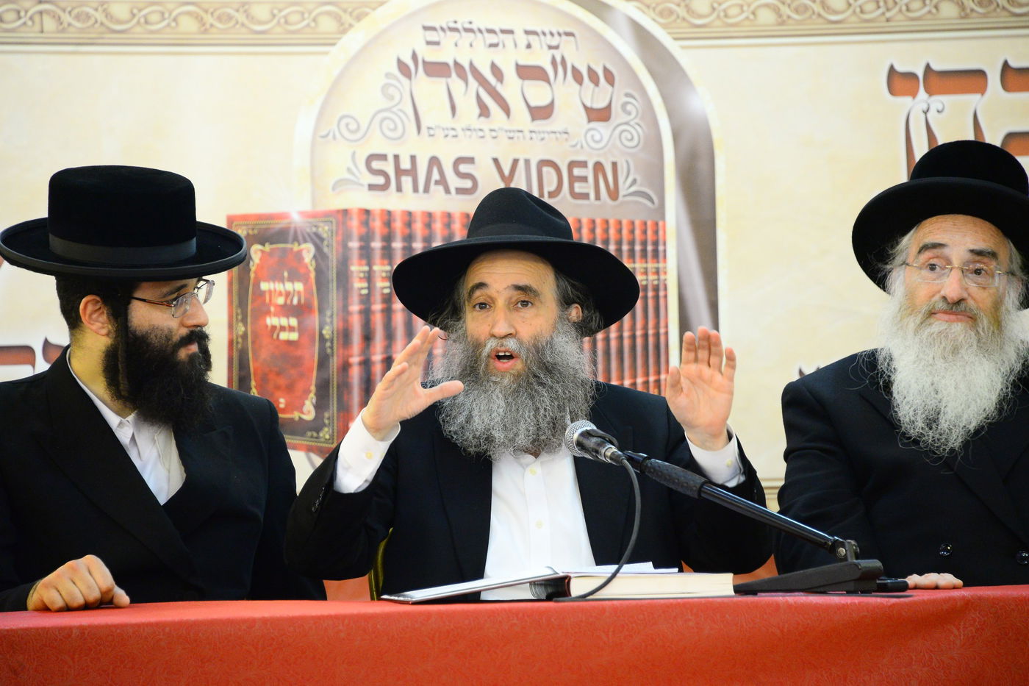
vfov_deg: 5.5
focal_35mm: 250
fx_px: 7144
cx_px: 514
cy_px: 343
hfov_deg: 8.2
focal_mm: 250
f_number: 5.6
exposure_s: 1/80
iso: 4000
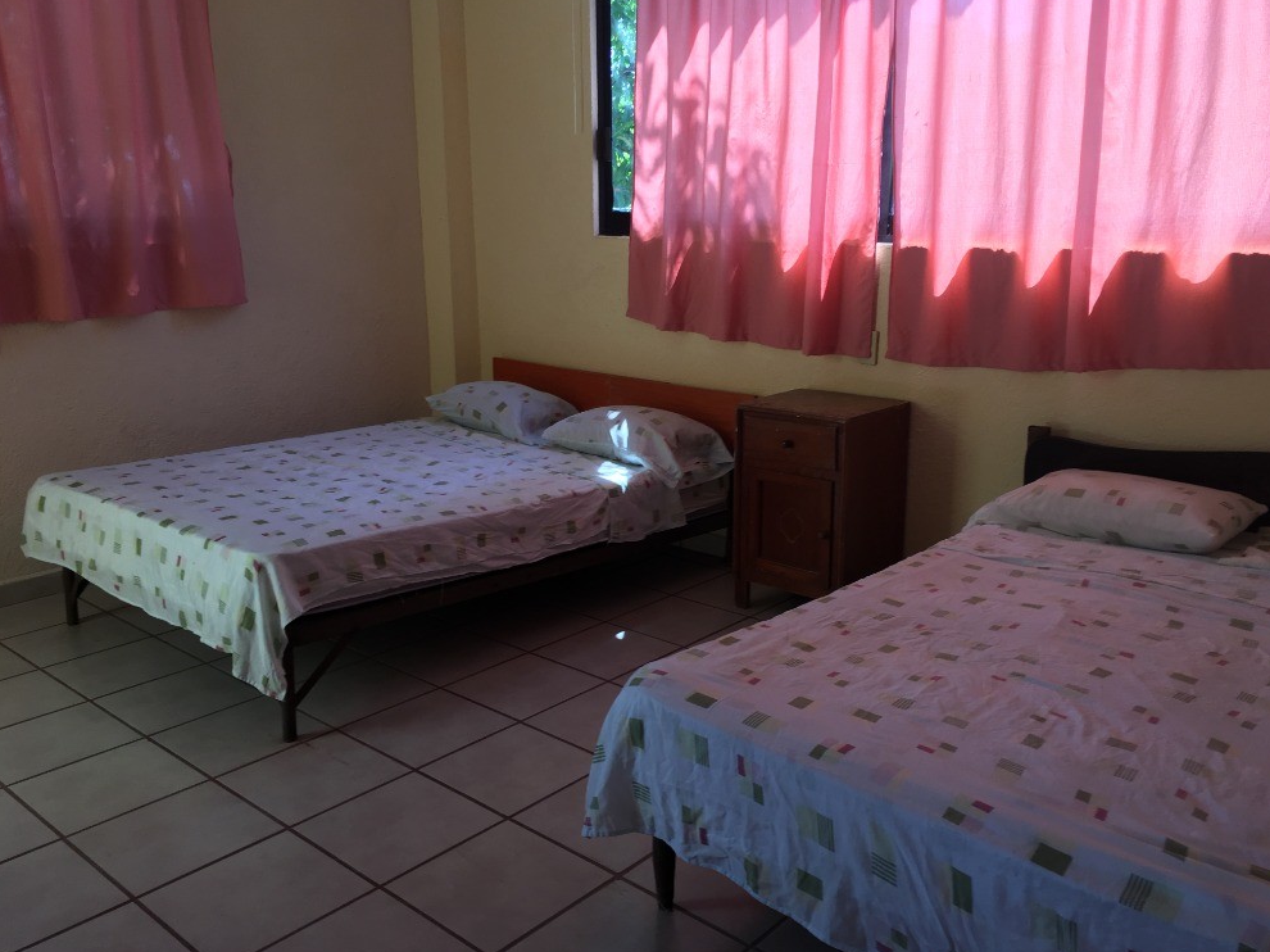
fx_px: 1100
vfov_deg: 46.8
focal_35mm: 30
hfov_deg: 60.0
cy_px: 476
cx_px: 652
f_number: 2.2
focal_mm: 4.15
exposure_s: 1/50
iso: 32
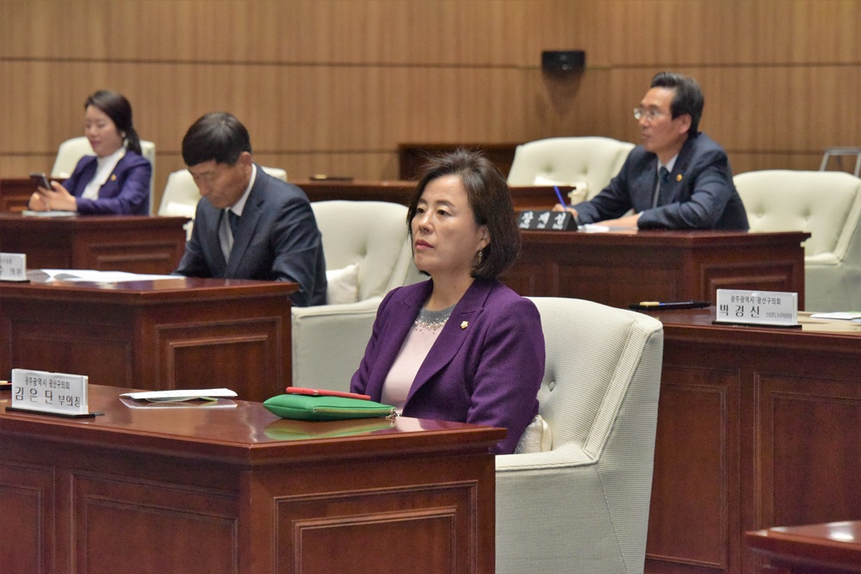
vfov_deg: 9.2
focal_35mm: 150
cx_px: 430
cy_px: 287
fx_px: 3588
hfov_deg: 13.7
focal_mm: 150
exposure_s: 1/160
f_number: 9
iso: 6400
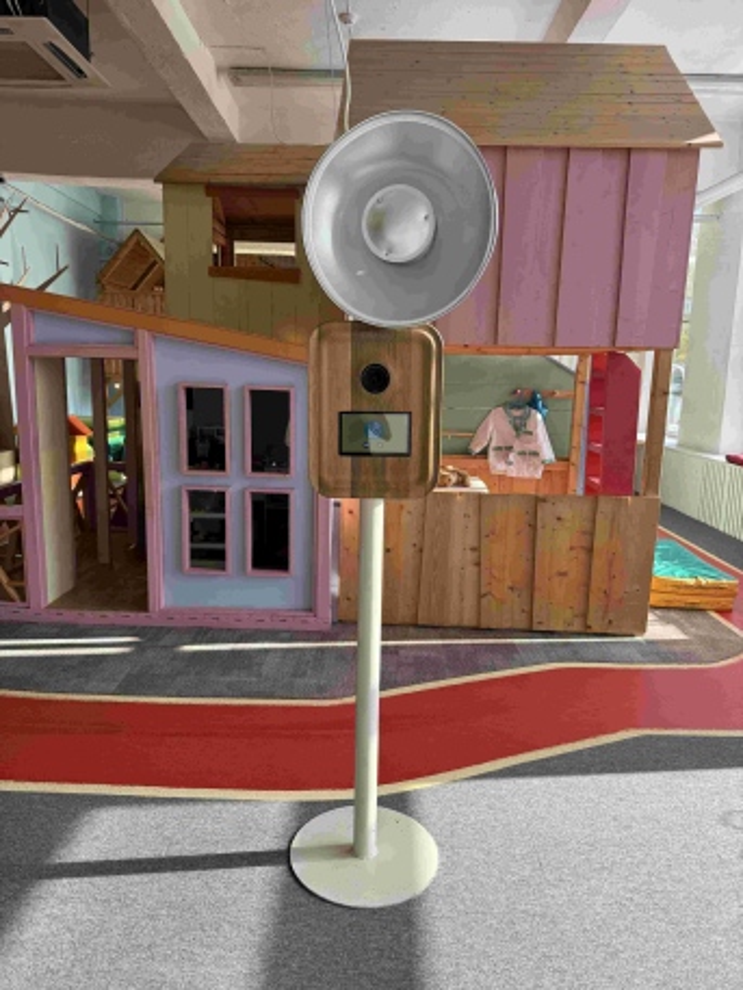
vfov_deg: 71.6
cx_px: 372
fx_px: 687
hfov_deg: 56.8
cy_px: 495
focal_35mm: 24
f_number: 1.78
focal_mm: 6.76
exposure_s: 1/474
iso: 80
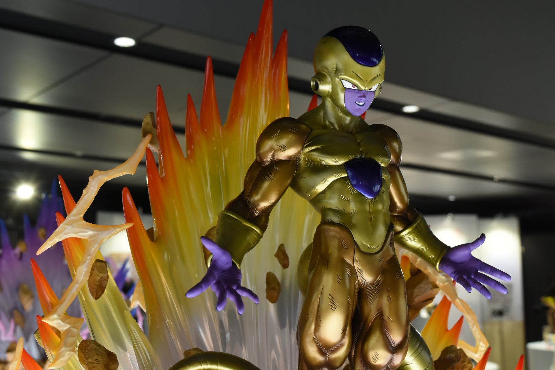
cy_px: 185
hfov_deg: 41.1
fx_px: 740
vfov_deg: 28.1
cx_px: 278
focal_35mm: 48
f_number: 8
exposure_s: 1/60
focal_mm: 32
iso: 1000
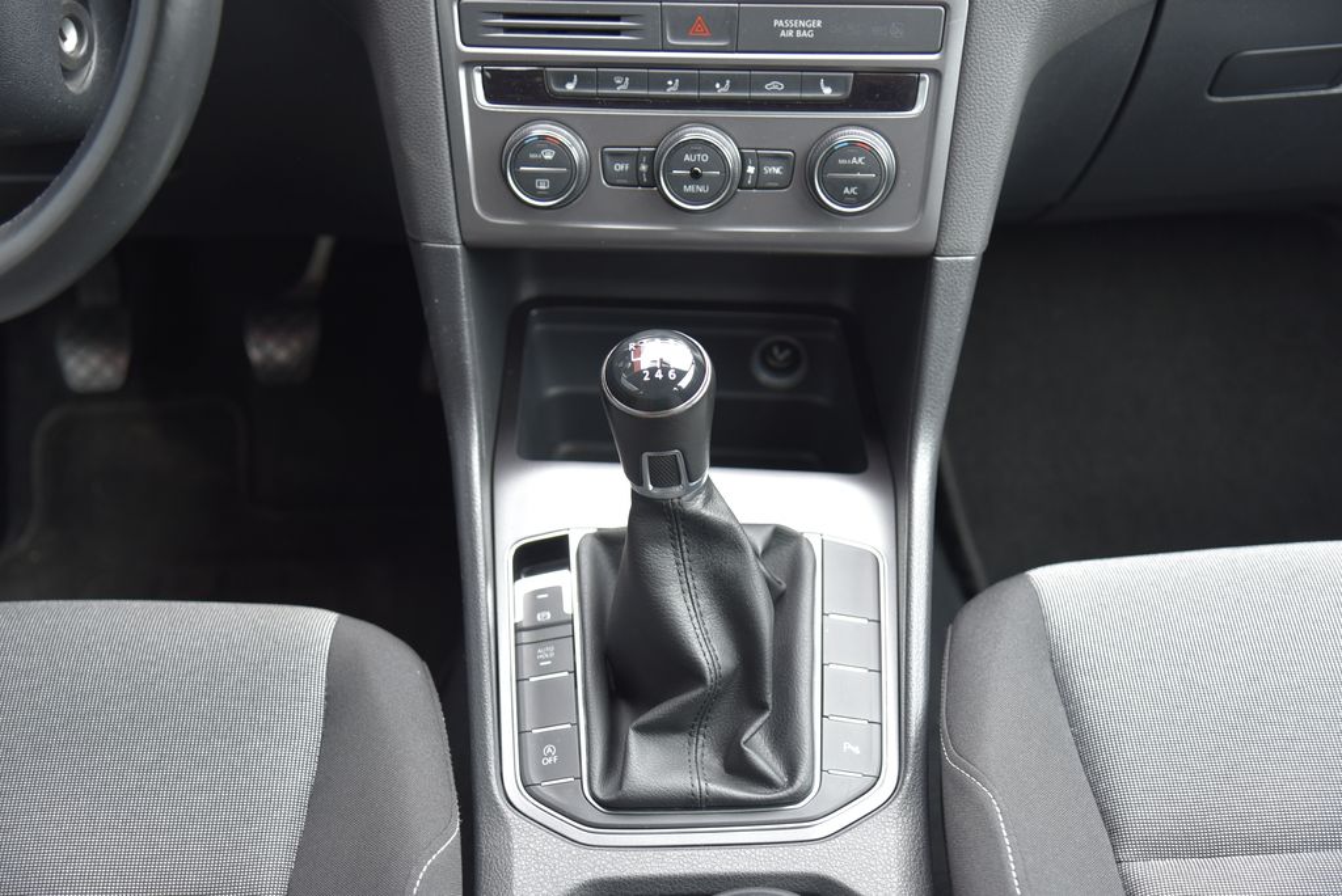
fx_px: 1939
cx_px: 671
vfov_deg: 26.0
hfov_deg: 38.2
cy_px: 448
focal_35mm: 52
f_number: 4
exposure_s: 1/40
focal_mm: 52
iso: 500
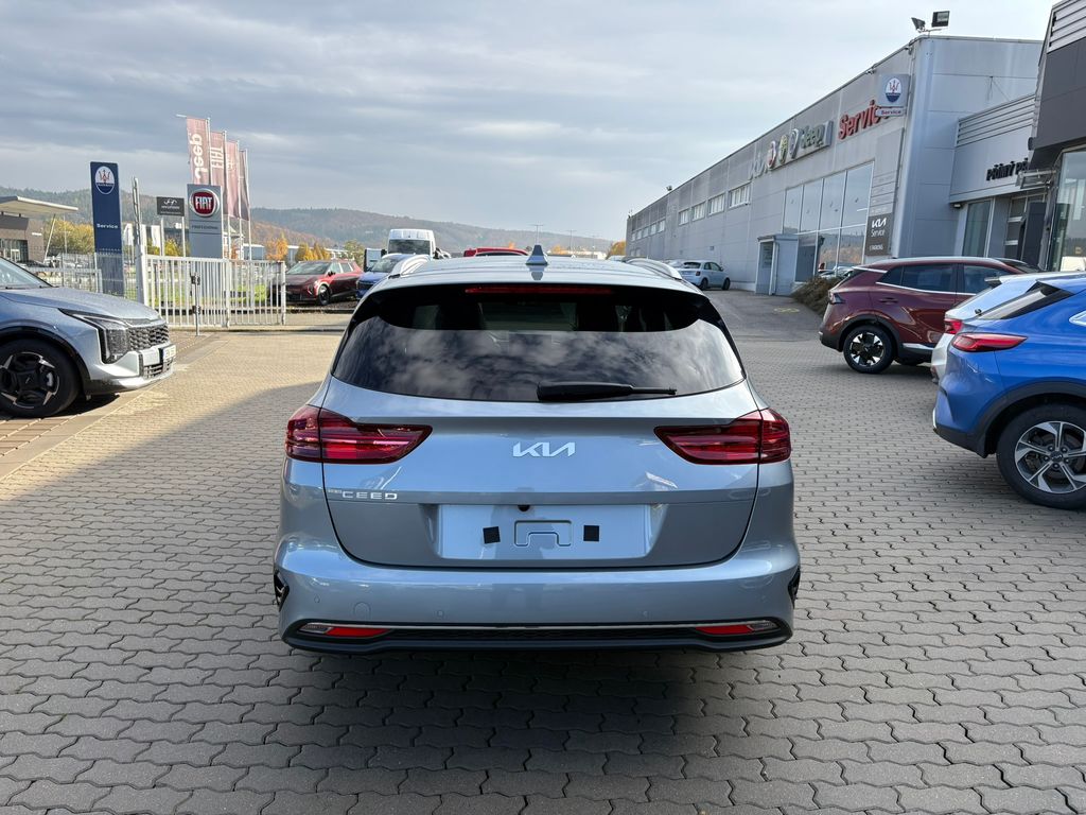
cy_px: 408
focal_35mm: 26
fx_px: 816
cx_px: 543
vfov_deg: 53.1
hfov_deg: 67.3
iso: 50
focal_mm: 5.96
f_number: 1.6
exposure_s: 1/1155
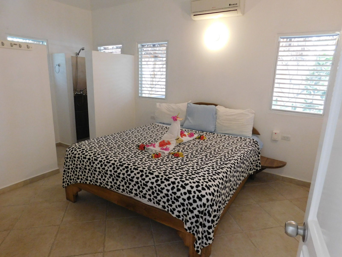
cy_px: 128
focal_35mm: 23
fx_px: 227
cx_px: 171
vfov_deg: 58.9
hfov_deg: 73.9
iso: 400
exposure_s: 1/30
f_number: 3
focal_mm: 4
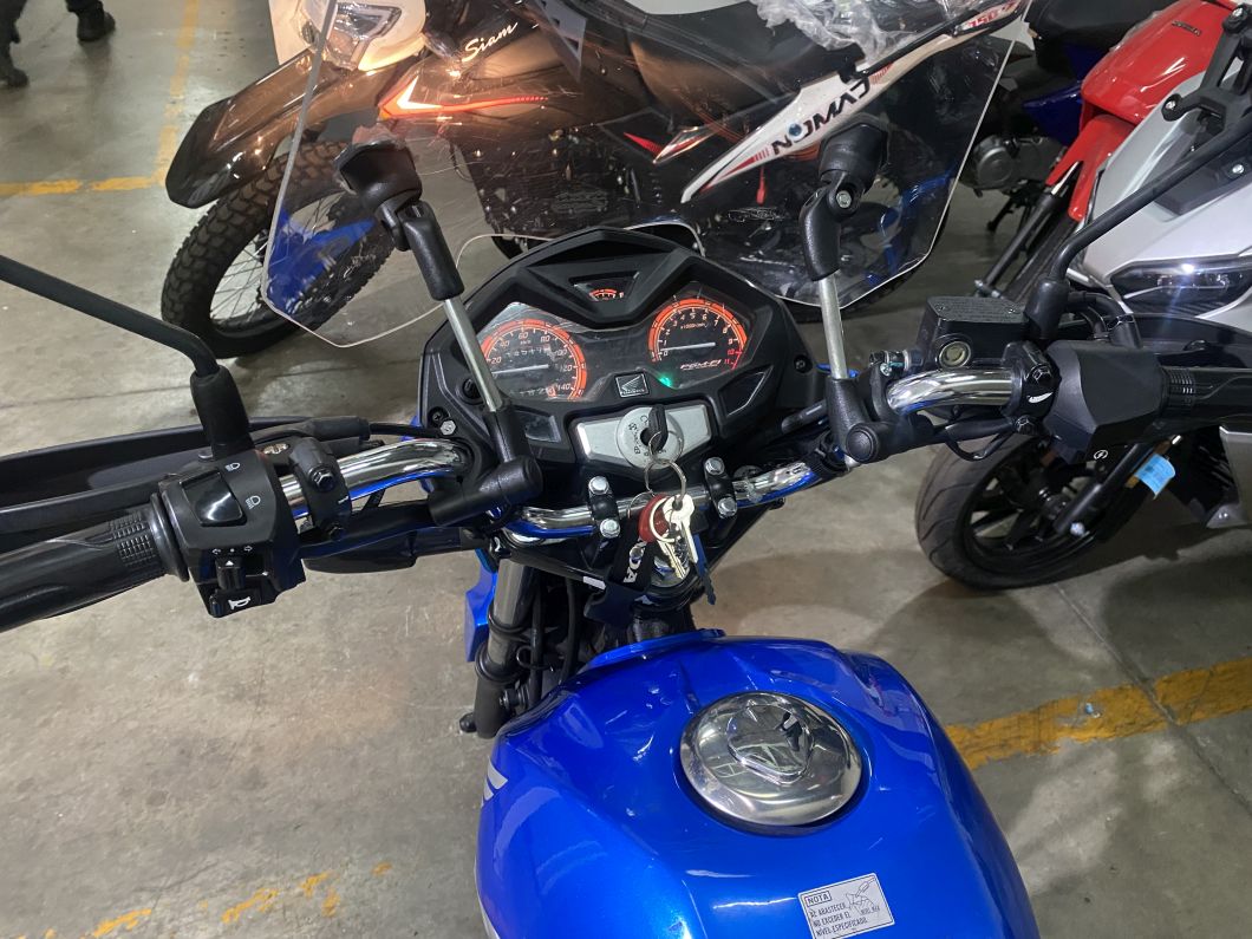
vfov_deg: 53.1
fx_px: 940
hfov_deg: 67.3
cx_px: 626
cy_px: 470
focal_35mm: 26
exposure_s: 1/25
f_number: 1.8
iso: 500
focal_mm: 4.25
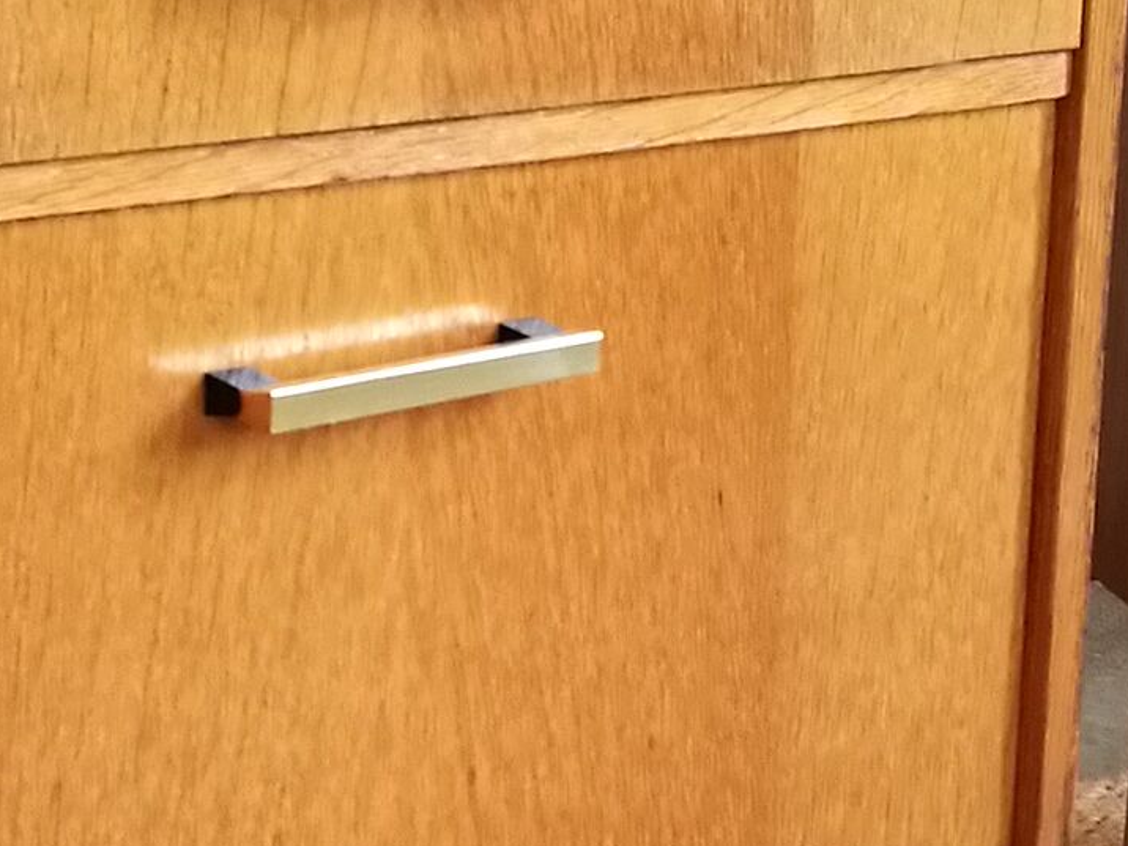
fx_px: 4008
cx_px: 671
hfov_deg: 16.0
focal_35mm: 123
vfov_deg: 12.0
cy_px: 477
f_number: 2.2
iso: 320
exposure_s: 1/25
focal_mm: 4.5
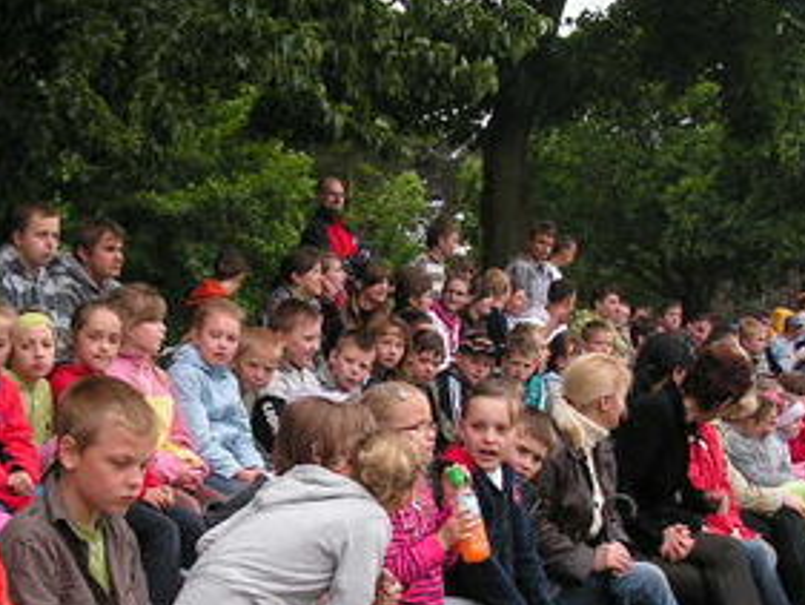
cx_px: 301
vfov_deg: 18.3
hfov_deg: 24.3
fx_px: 1861
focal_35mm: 80
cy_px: 483
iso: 64
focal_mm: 7.6
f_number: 3.2
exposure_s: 1/100
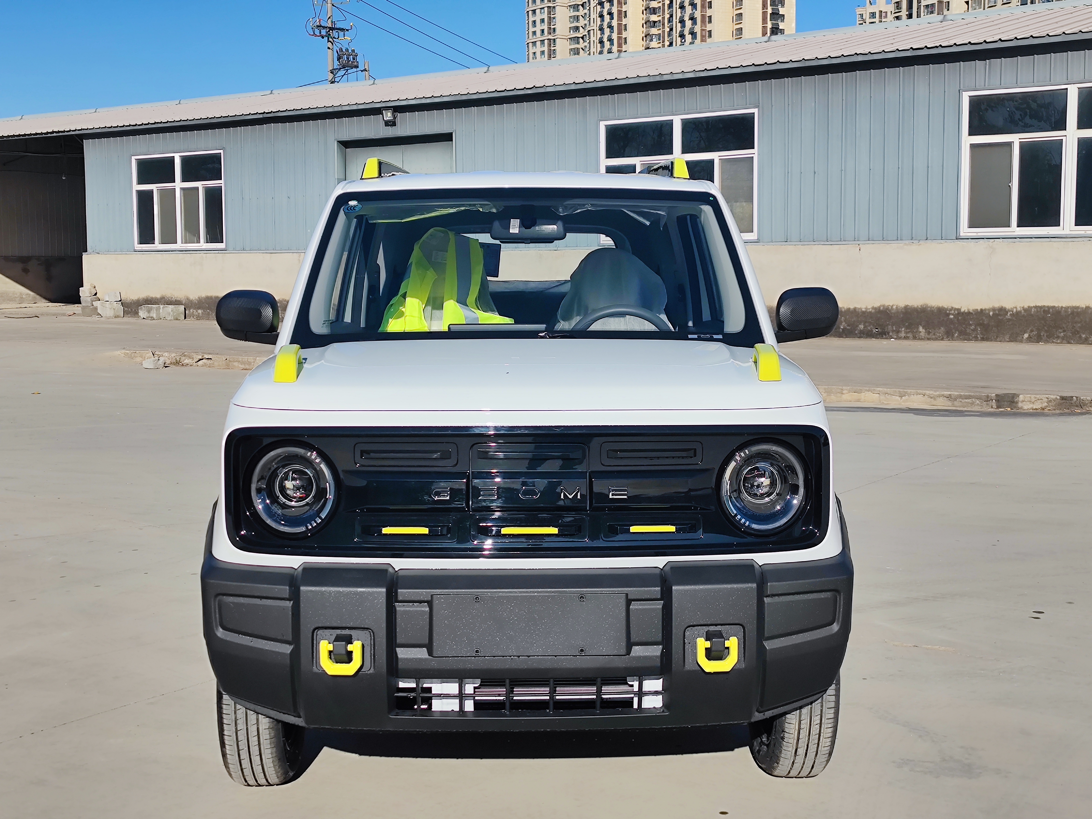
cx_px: 546
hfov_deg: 49.0
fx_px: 1199
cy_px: 410
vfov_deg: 37.7
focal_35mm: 38
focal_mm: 7.59
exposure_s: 1/4370
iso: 51
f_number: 1.95
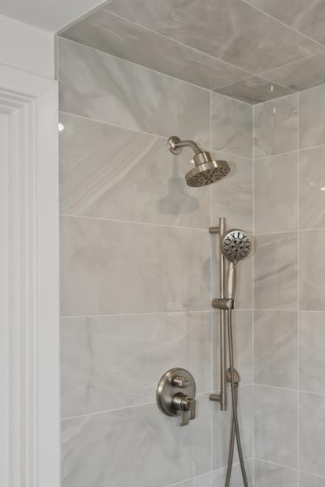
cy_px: 322
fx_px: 501
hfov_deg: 34.9
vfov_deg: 51.0
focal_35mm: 37
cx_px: 257
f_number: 4.5
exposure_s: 1/60
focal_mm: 10
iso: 200
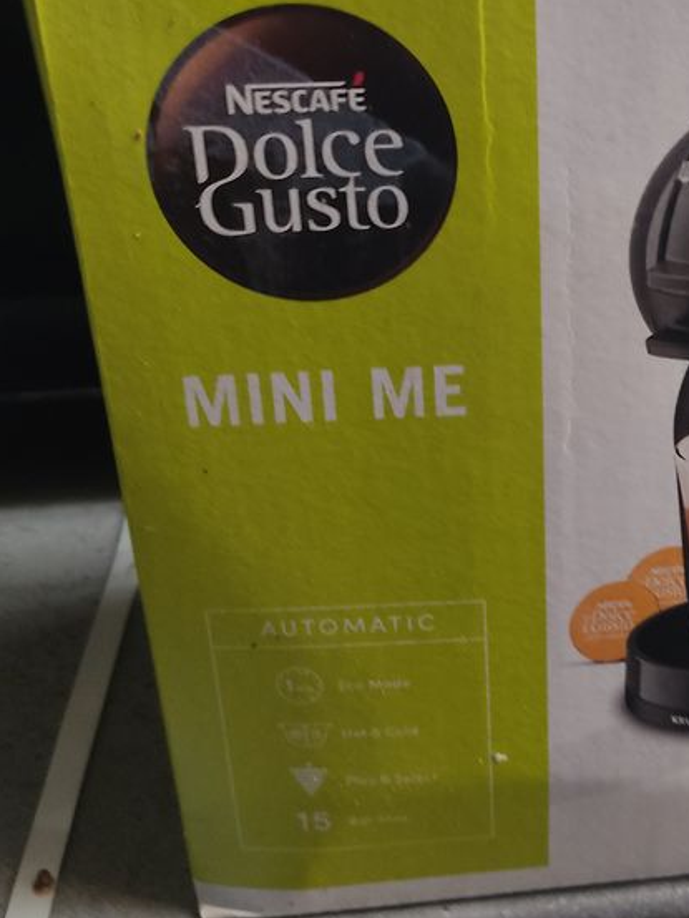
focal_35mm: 47
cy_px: 320
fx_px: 1247
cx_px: 538
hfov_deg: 30.2
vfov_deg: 40.0
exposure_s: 1/33
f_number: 1.79
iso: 941
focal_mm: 4.74
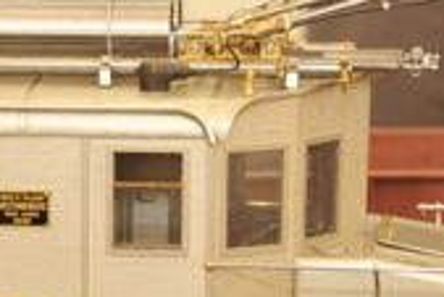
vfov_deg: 6.5
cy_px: 213
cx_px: 21
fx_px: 2617
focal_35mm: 212
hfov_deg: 9.6
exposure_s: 1/50
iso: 640
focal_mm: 56
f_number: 8
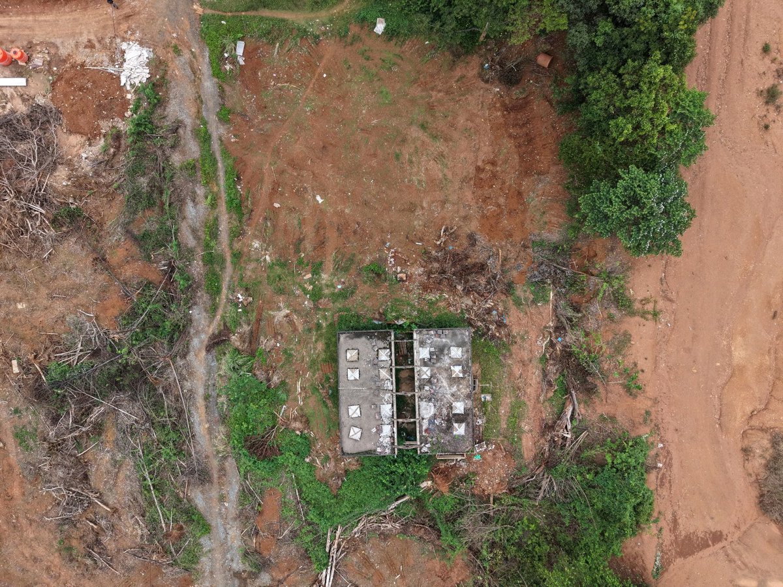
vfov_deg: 56.8
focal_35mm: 24
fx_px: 543
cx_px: 392
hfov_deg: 71.6
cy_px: 294
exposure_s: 1/2000
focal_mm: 8.67
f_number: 1.8
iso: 250
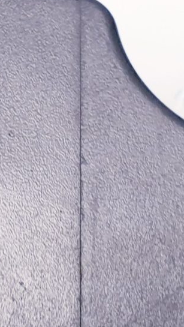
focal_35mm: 133
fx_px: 1152
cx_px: -83
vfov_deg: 16.1
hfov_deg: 8.9
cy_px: 168
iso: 100
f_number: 2.4
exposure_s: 1/50
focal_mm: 4.3
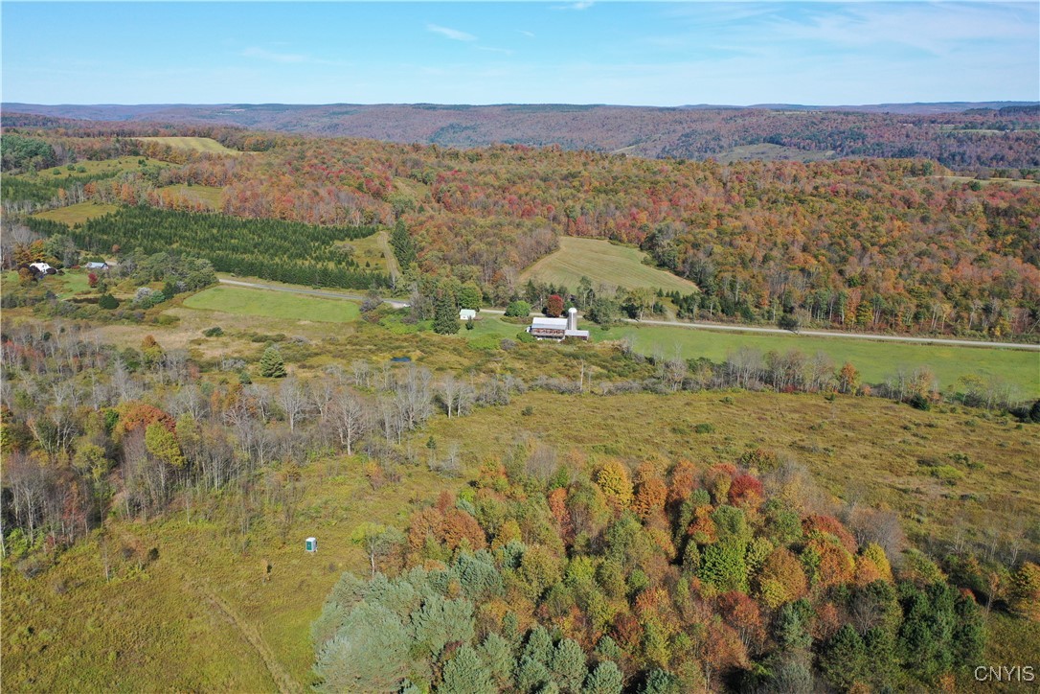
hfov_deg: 65.5
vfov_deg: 46.4
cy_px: 347
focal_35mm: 28
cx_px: 520
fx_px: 809
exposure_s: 1/1600
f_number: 2.8
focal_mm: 10.26
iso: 100
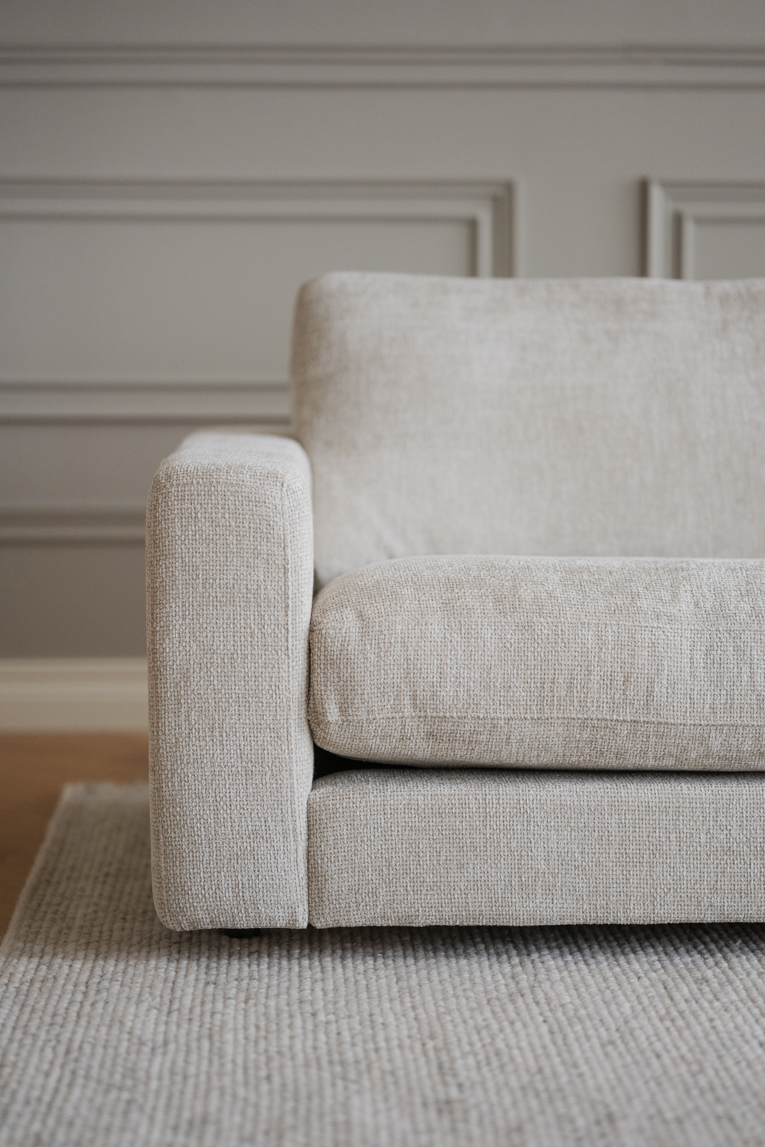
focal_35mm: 85
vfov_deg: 23.9
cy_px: 574
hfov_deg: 16.1
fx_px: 2709
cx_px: 382
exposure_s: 1/60
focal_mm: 85
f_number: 1.8
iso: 640
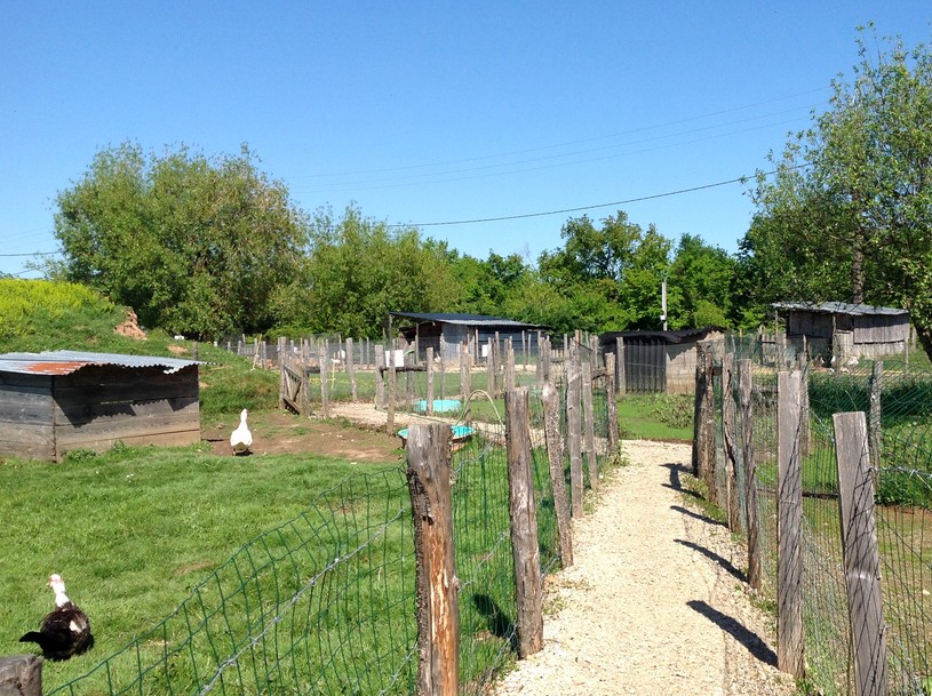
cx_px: 568
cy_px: 394
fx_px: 1183
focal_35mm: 44
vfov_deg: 32.8
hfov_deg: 42.7
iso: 50
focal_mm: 4.28
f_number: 2.4
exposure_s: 1/1779
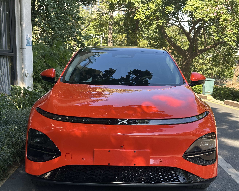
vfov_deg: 29.7
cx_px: 123
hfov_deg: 36.7
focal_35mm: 51
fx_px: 361
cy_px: 97
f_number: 1.78
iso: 64
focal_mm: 6.86
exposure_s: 1/460
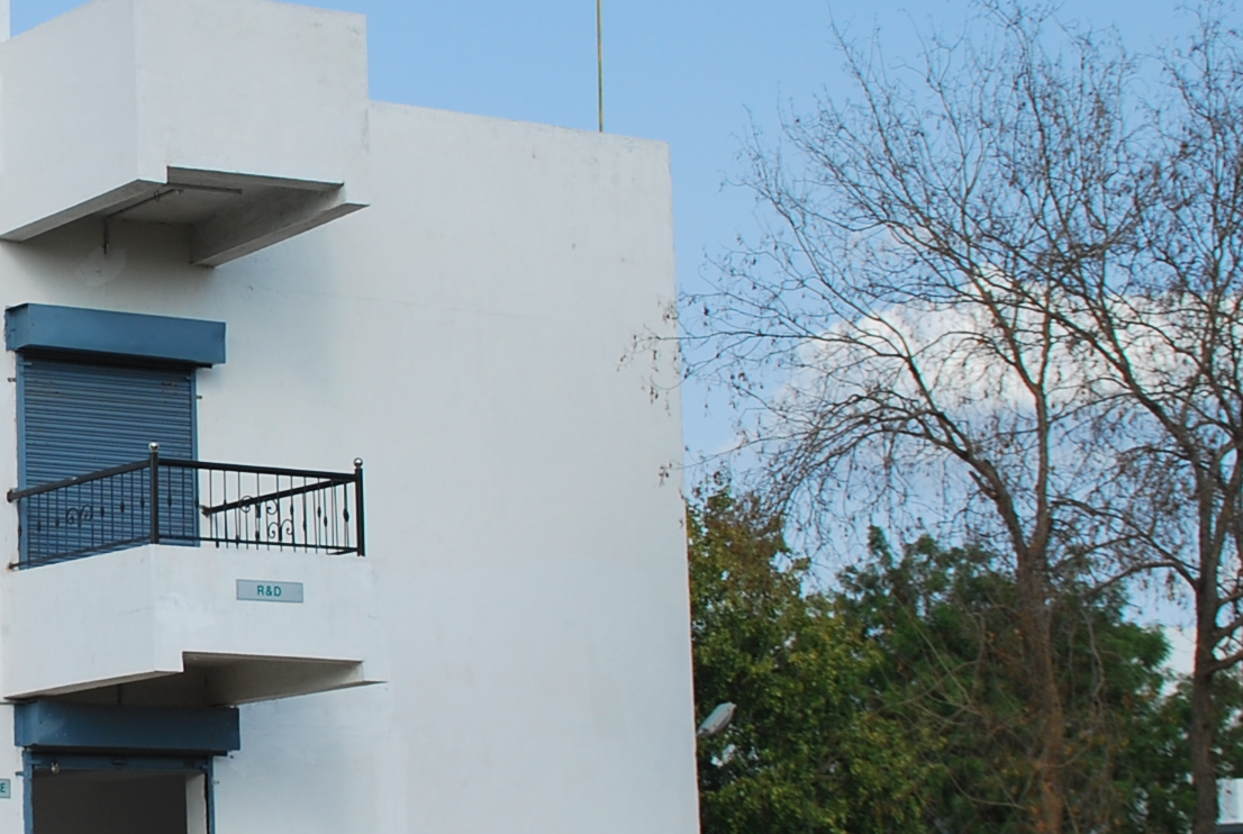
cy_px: 483
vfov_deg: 12.5
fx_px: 3805
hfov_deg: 17.6
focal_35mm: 110
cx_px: -285
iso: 100
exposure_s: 1/250
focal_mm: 28
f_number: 9
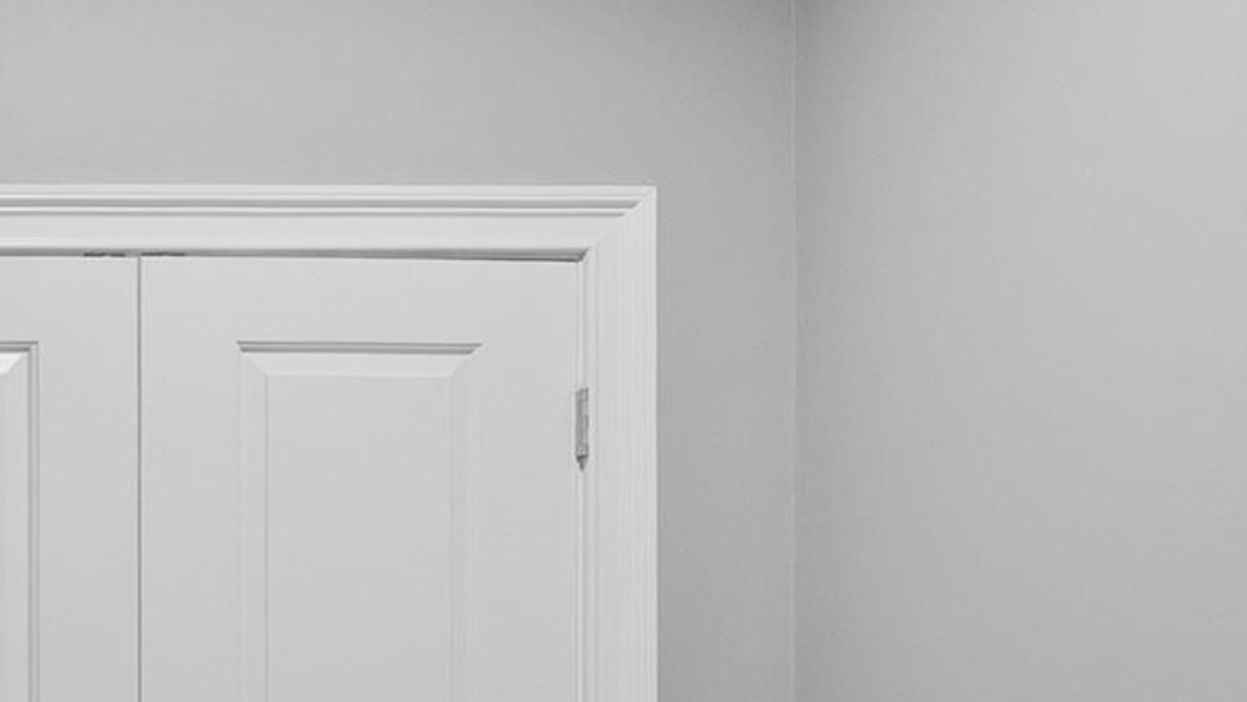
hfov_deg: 20.9
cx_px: -826
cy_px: 830
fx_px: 2613
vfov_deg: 14.8
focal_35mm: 79
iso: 320
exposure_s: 2.5
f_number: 8
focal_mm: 16
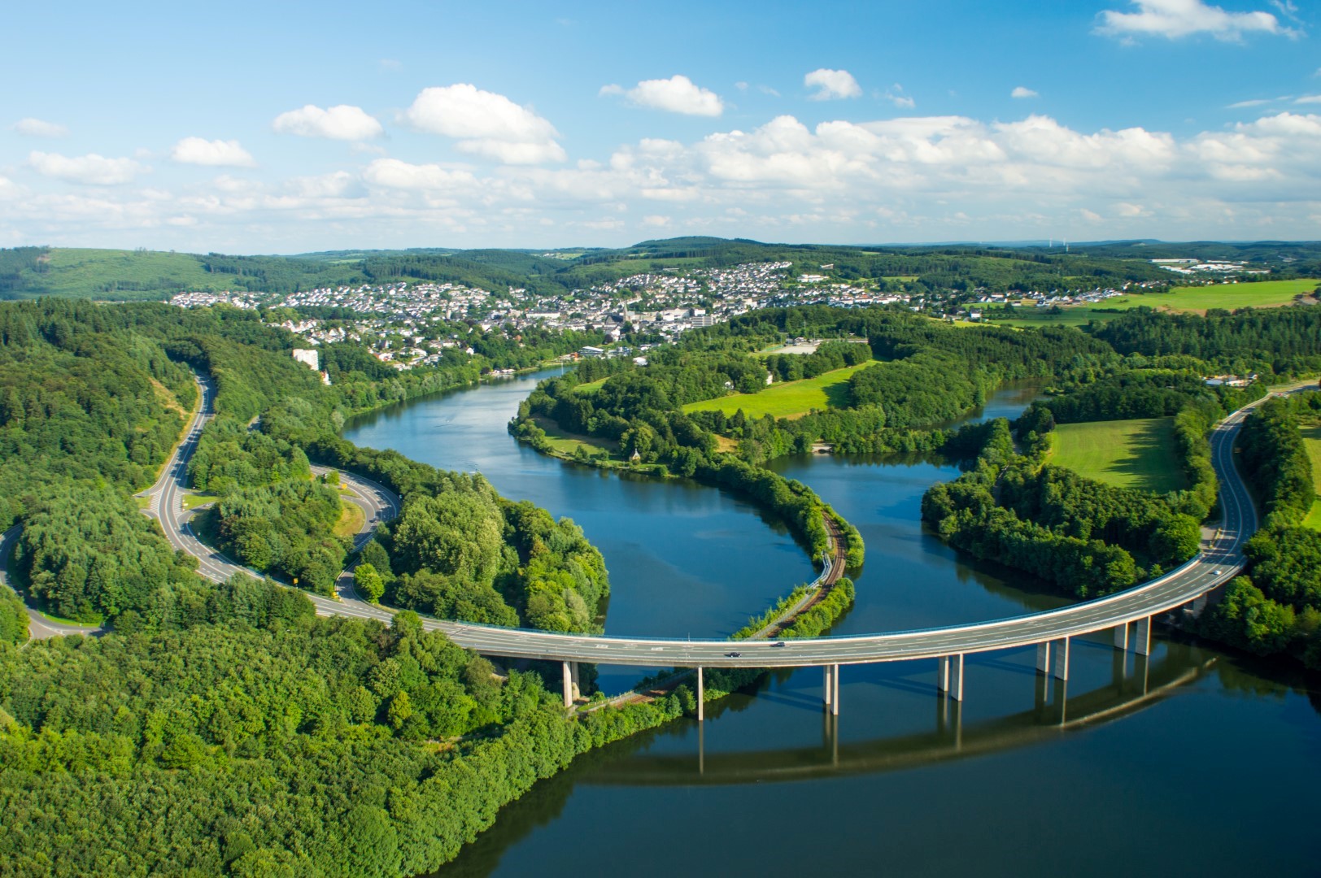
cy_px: 439
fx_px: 1100
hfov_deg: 62.0
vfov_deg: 43.5
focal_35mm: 30
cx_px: 660
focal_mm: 20
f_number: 3.5
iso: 100
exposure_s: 1/320
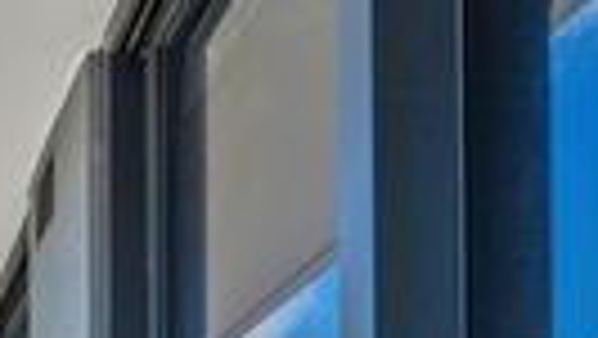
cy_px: 714
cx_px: -306
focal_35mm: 55
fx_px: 873
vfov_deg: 16.0
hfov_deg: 26.7
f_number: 10
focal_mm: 14
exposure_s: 1/160
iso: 100
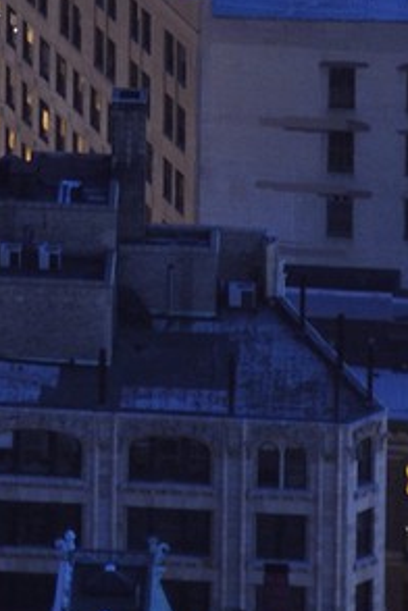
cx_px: -679
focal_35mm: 735
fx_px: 12494
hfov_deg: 1.9
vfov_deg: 2.8
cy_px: -756
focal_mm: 135
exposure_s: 1/3.33
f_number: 2.8
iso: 800
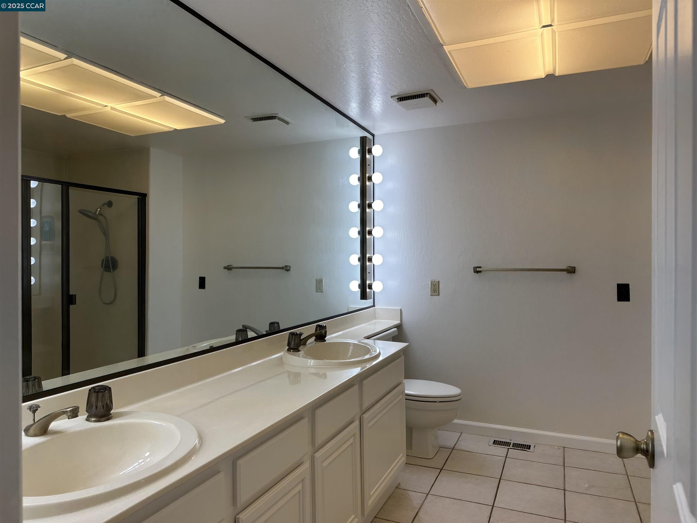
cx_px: 348
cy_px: 262
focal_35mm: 24
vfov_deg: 56.8
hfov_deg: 71.6
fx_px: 483
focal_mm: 6.86
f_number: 1.78
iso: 80
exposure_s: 1/182
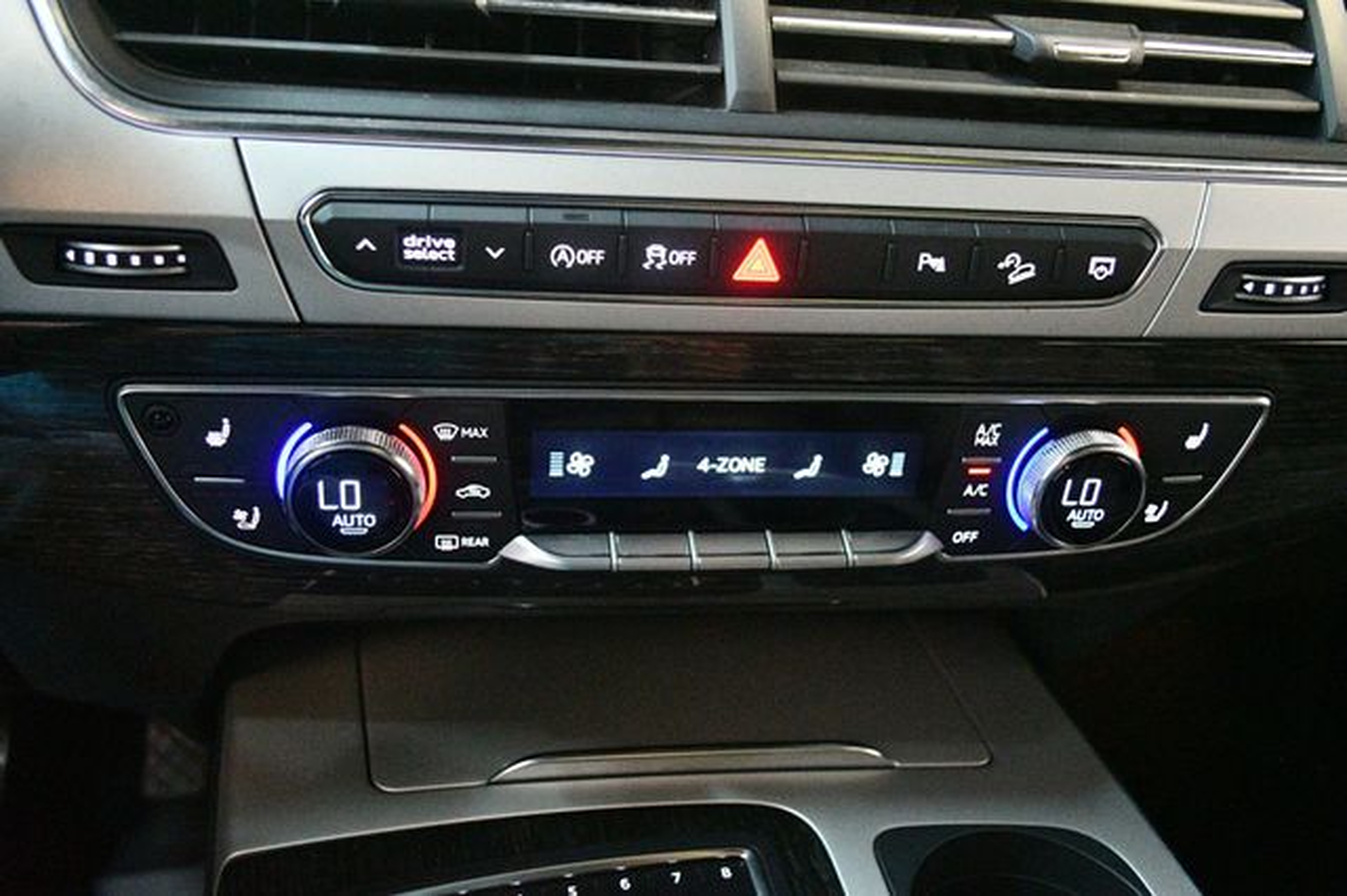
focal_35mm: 33
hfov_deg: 57.2
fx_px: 1234
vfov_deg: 39.9
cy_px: 448
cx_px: 674
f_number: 3.8
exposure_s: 1/60
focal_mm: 22
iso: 12800
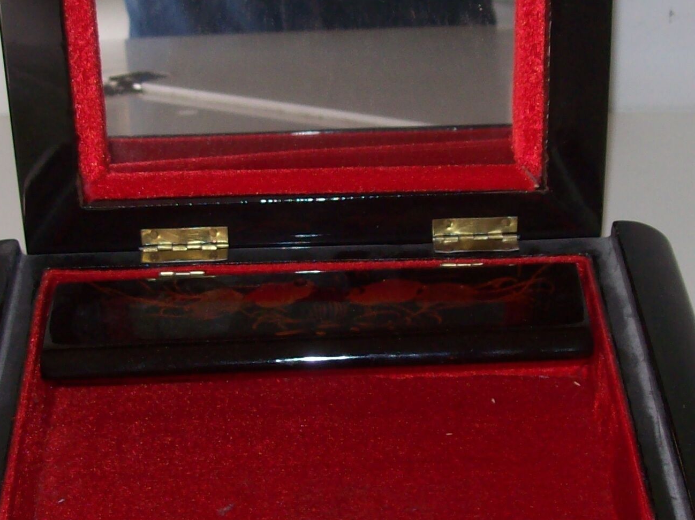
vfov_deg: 18.6
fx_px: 1585
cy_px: 244
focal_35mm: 79
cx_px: 310
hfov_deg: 24.7
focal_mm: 6
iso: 80
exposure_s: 1/64
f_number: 2.7
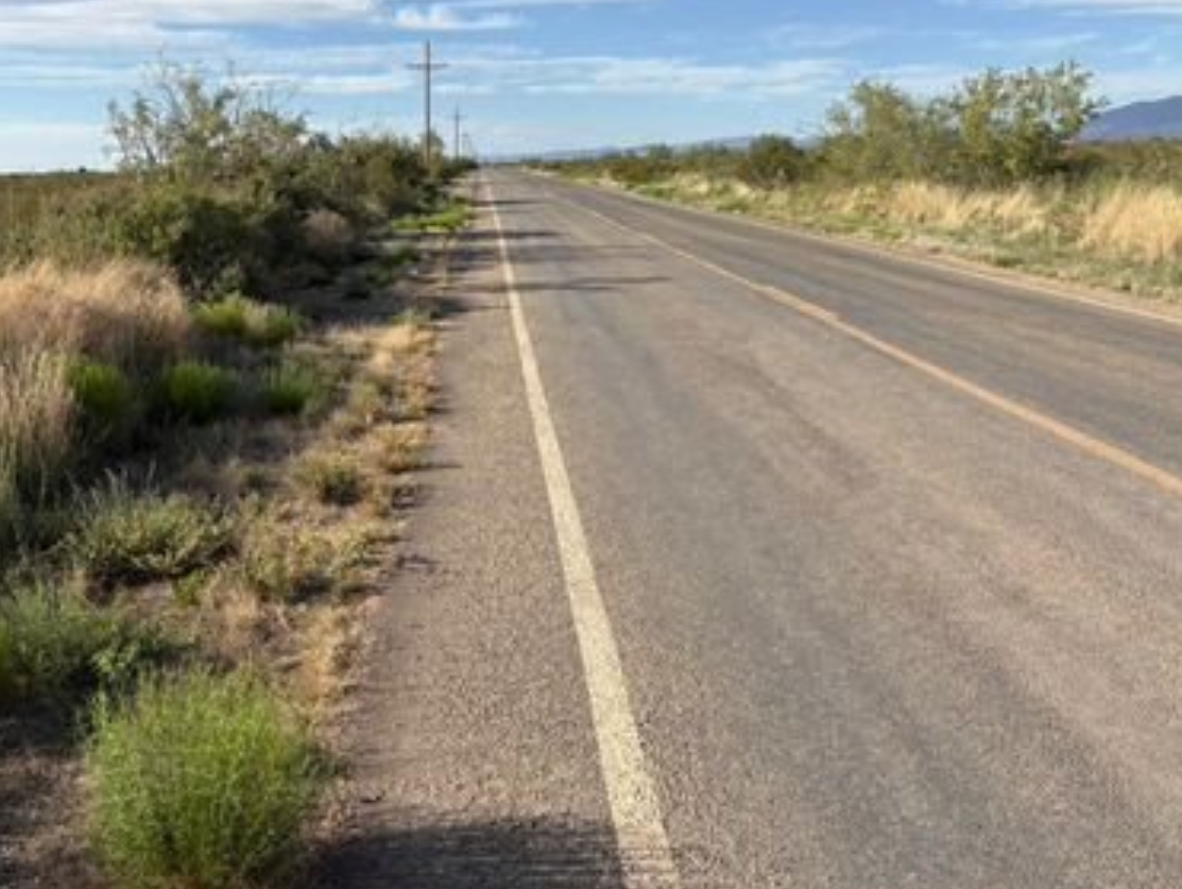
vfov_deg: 40.7
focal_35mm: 35
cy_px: 403
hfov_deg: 51.9
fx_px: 1196
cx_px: 424
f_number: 1.6
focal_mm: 5.96
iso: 50
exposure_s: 1/3831
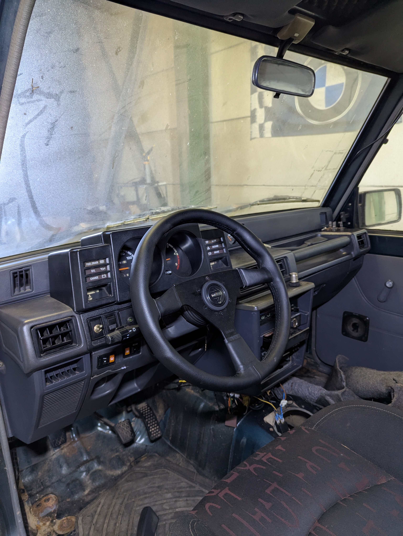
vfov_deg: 71.5
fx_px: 372
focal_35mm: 24
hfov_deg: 56.9
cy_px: 268
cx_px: 202
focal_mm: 6.81
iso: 240
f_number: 1.85
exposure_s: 1/25
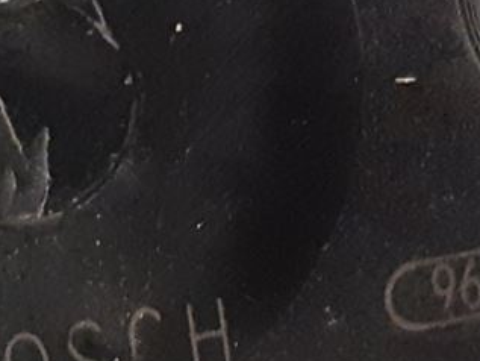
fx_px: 2330
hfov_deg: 11.5
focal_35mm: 168
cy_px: 429
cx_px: -77
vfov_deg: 8.7
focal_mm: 3.93
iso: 500
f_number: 1.7
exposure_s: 1/25
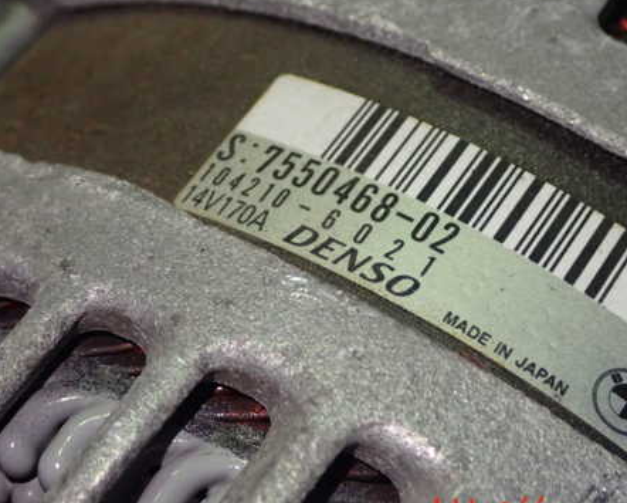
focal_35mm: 102
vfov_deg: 15.1
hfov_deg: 18.8
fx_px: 1894
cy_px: 210
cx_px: 329
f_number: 4.1
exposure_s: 1/60
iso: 800
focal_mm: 13.65
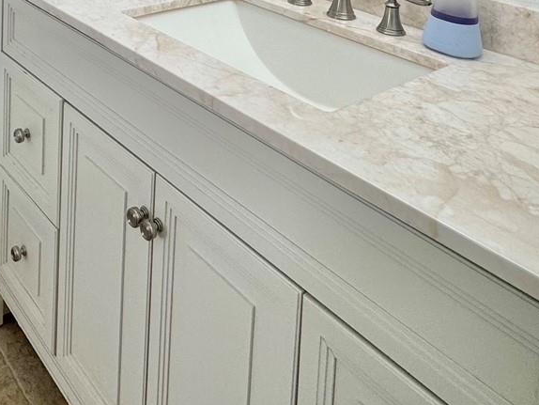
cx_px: 93
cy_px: -135
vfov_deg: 29.1
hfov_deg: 45.0
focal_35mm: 39
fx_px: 608
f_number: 2.2
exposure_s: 1/120
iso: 125
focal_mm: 2.22
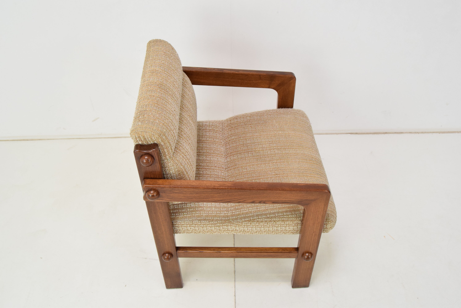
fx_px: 423
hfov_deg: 57.2
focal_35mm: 33
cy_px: 154
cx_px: 230
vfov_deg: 40.0
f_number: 7.1
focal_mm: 22
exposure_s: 1/200
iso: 1600
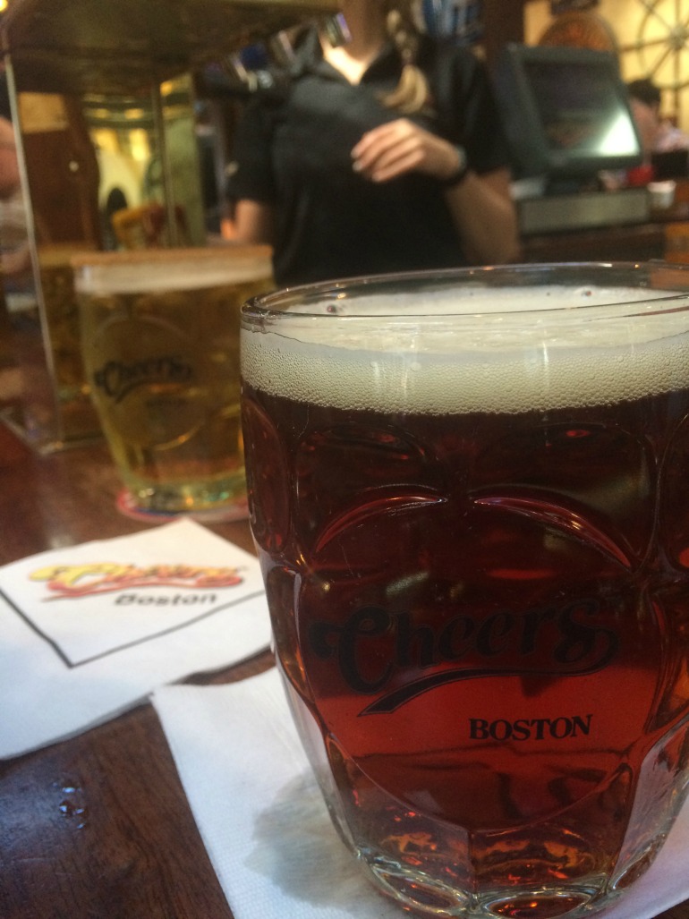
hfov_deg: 48.2
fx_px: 770
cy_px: 460
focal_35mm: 29
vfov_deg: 61.7
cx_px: 344
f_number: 2.2
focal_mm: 4.15
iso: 160
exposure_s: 1/30
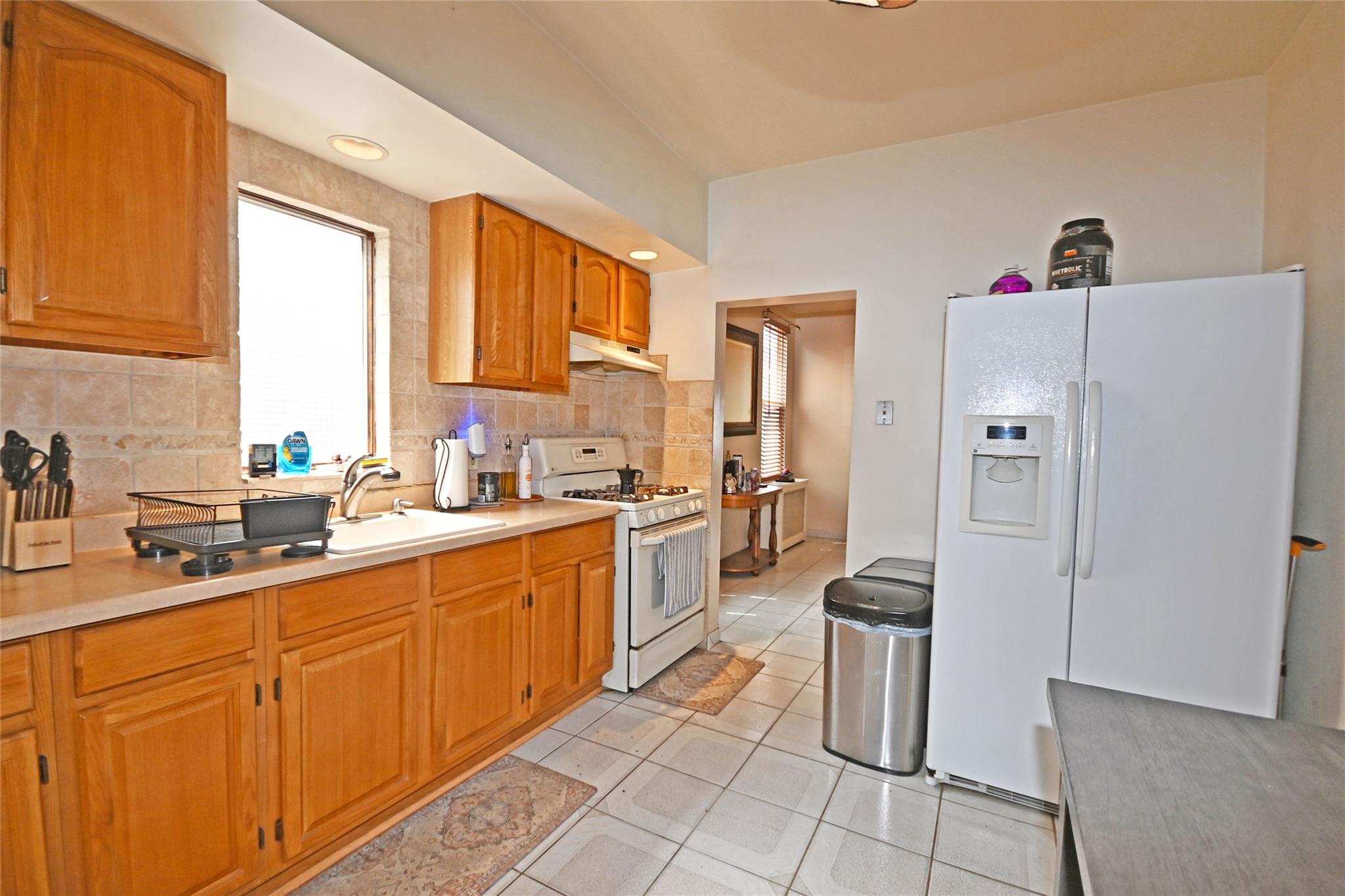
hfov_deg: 100.4
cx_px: 672
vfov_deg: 77.3
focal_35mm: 15
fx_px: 560
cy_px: 448
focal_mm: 10
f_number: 4.5
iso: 200
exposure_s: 1/80
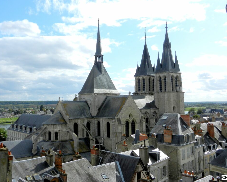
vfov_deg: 42.2
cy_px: 90
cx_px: 118
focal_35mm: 35
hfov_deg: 51.5
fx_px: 235
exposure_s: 1/1600
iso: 160
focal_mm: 5.9
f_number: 3.8
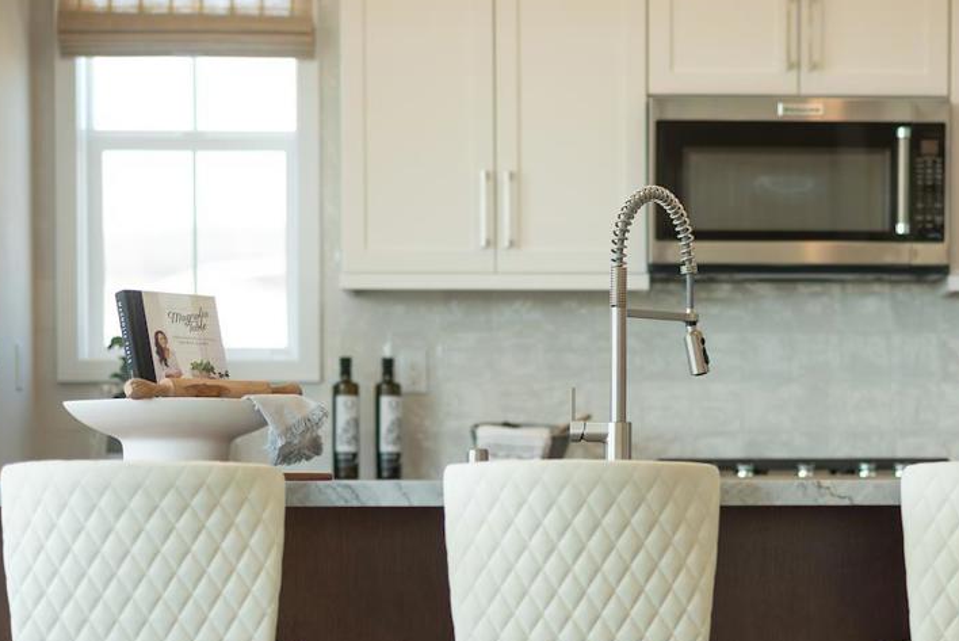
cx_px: 588
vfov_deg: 11.2
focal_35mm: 123
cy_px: 409
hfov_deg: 16.6
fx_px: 3278
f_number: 2.2
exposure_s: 1/200
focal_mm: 85
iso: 100
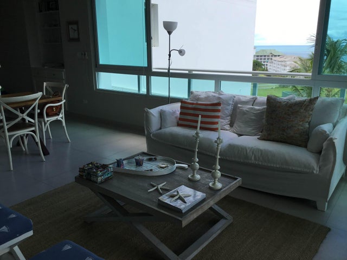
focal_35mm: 31
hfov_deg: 58.4
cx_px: 174
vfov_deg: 45.4
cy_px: 130
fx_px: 311
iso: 25
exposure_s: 1/604
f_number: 2.4
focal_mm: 3.3
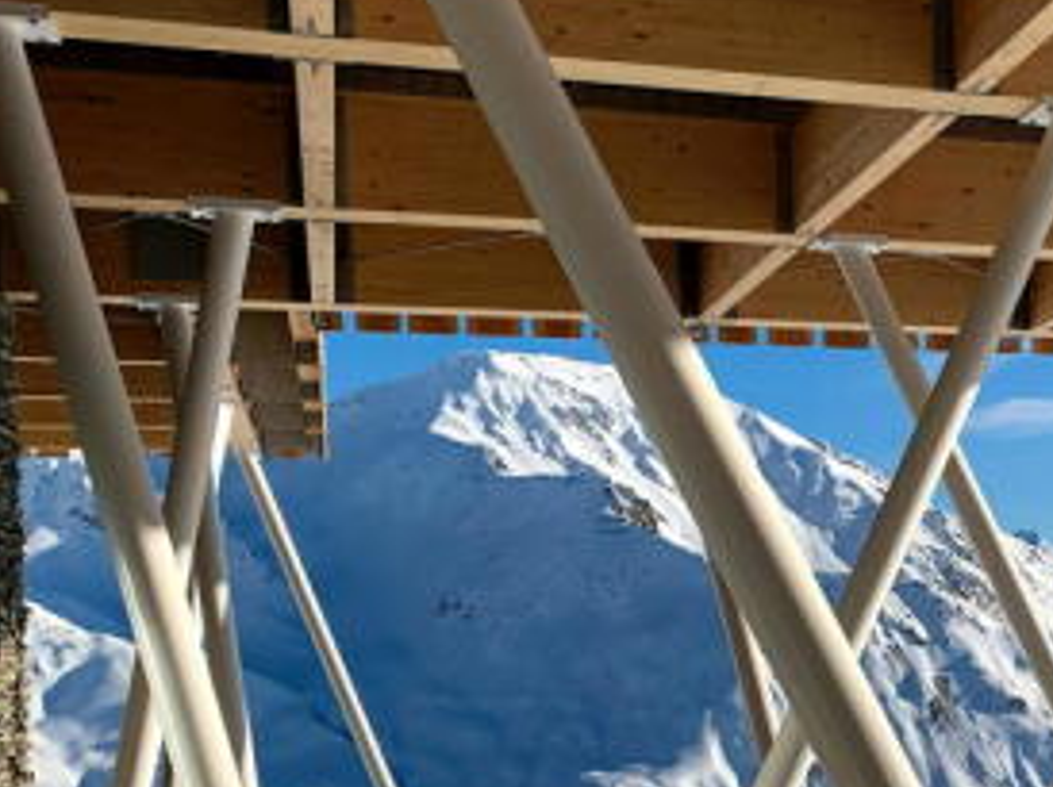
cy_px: 683
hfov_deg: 31.5
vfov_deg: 25.0
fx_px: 1732
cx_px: 1026
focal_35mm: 57
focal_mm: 4.25
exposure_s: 1/3289
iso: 25
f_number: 1.8
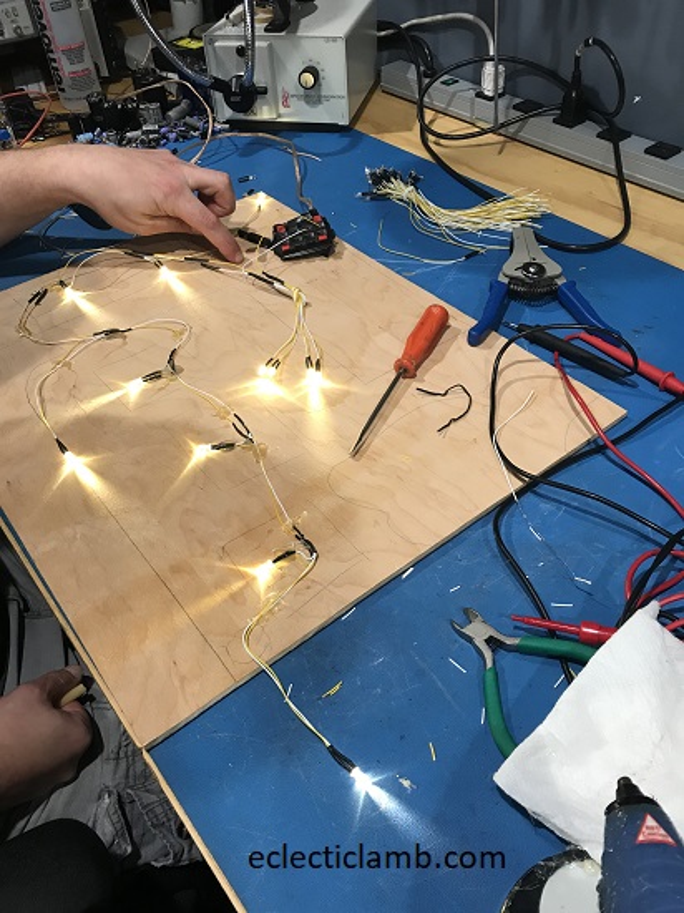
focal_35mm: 28
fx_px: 738
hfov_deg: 49.7
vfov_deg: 63.5
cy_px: 456
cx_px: 342
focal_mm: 3.99
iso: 40
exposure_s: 1/17
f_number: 1.8
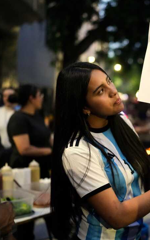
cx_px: 163
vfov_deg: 37.5
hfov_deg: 22.7
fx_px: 353
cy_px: 119
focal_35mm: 54
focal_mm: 35
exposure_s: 1/250
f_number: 1.4
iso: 4000
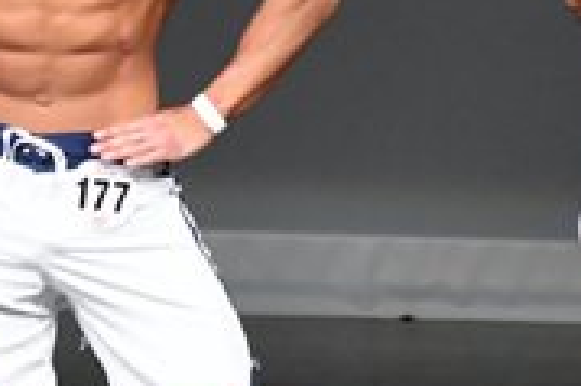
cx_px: -550
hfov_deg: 1.6
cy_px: 78
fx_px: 20961
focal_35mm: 1300
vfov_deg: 1.1
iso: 5000
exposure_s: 1/400
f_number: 5.6
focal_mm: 200
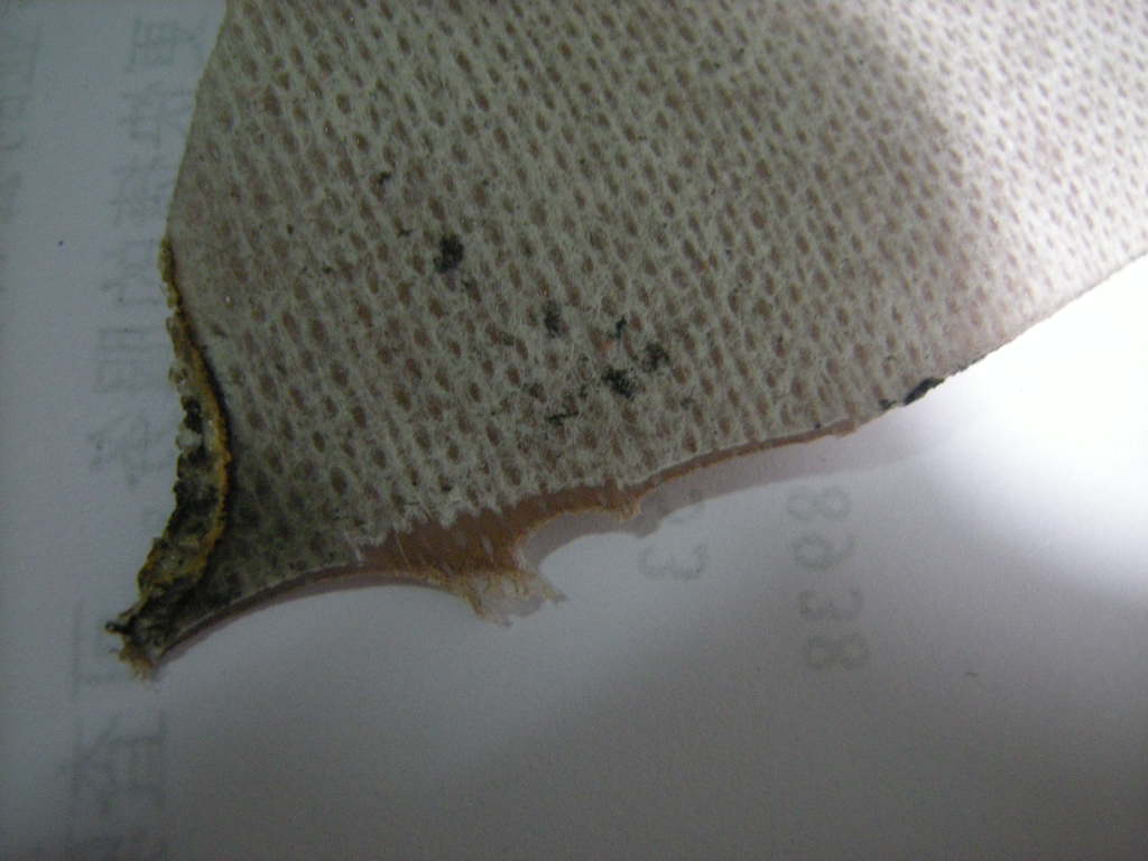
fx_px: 929
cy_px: 430
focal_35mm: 28
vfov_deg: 49.7
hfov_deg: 63.4
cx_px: 574
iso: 400
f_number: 2.8
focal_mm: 4.7
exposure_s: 1/15.7
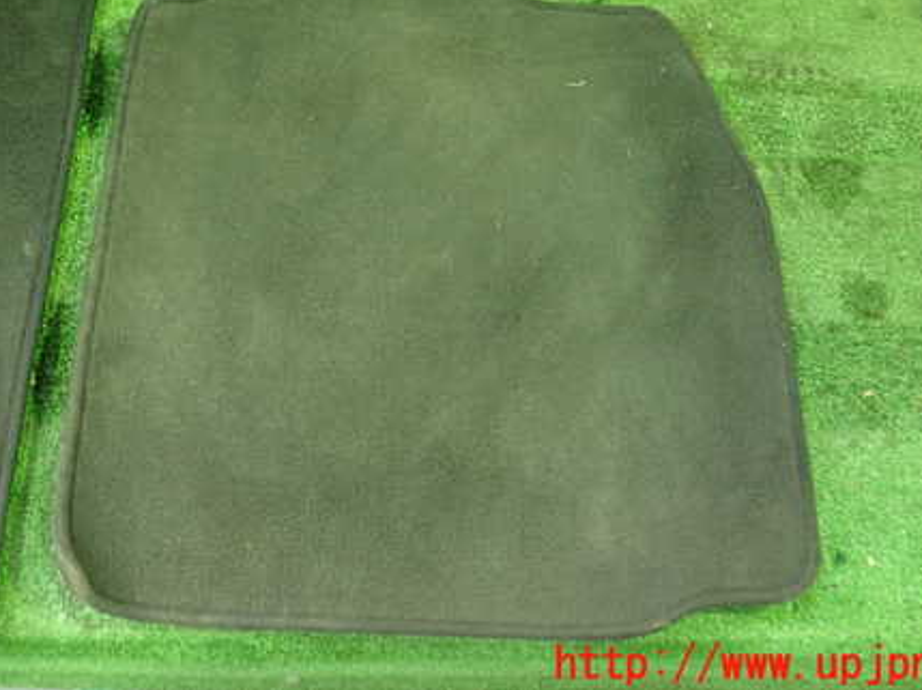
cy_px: 209
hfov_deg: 44.7
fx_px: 1118
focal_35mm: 42
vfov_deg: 33.9
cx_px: 395
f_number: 2.3
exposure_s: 1/30
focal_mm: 5.5
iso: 800
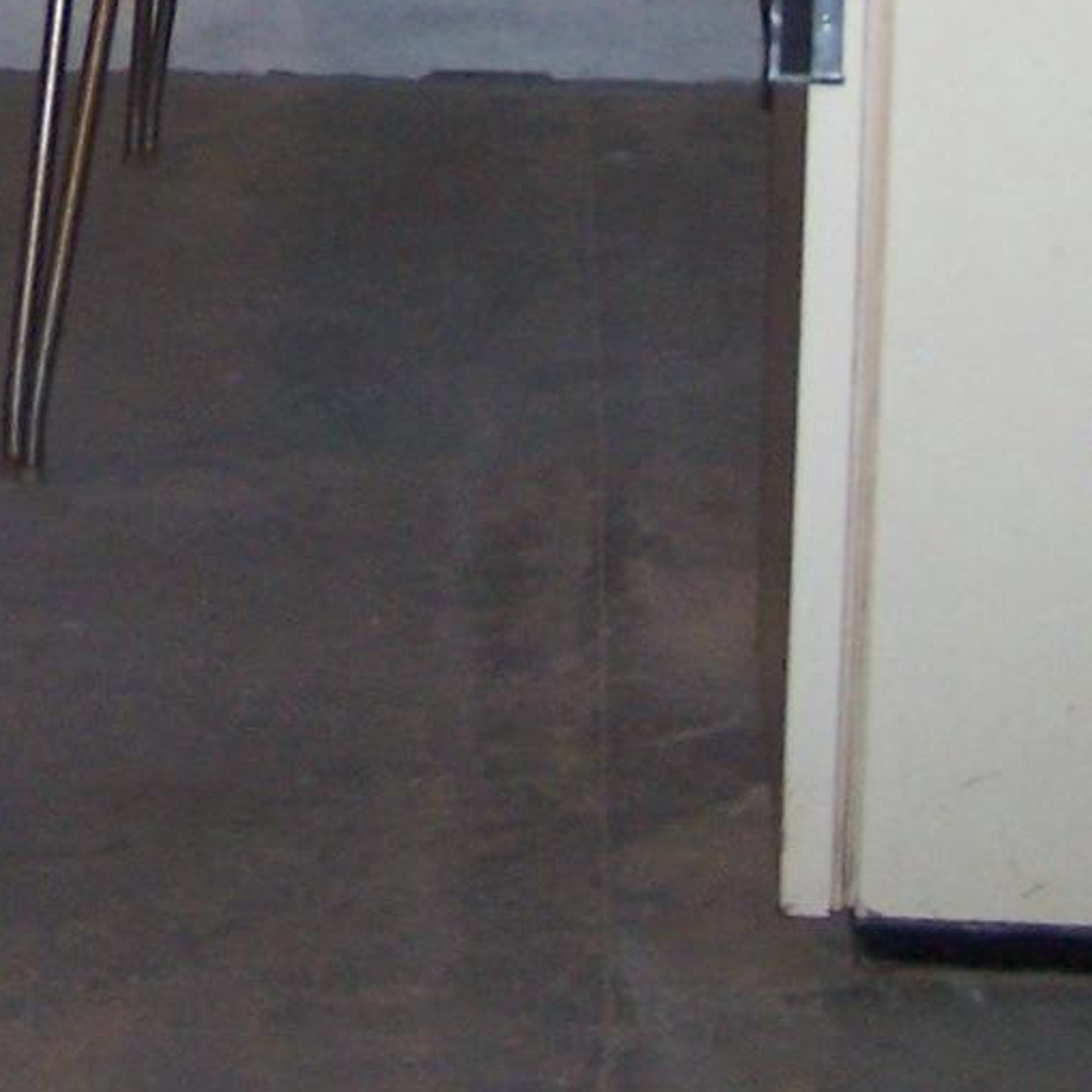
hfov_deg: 12.8
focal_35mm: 135
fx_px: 4818
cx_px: -29
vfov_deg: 12.5
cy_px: -405
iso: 140
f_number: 2.8
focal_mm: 6.3
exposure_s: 1/60
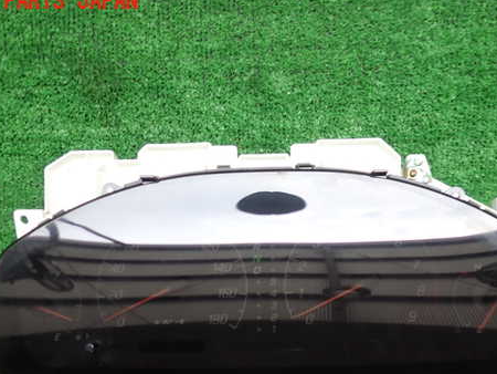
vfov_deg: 35.8
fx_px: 575
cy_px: 237
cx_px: 268
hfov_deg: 46.7
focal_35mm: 40
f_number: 2.3
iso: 200
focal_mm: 5.4
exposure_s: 1/30
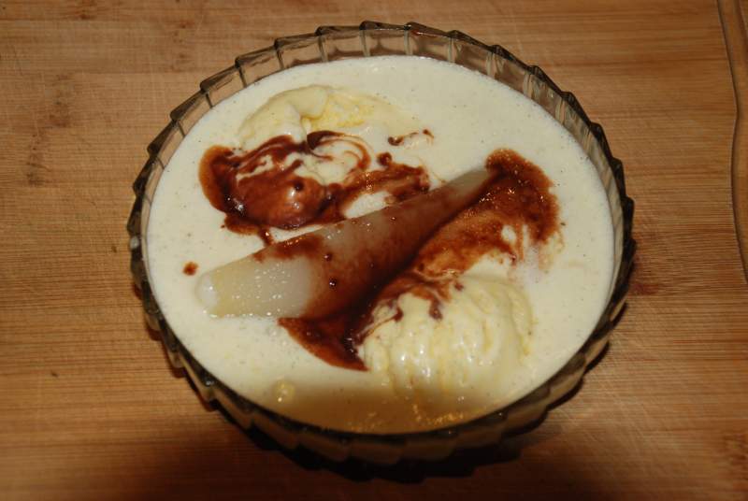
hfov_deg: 27.0
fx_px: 1561
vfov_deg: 18.2
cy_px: 250
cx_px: 374
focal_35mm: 75
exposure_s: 1/60
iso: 400
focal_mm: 50
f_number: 5
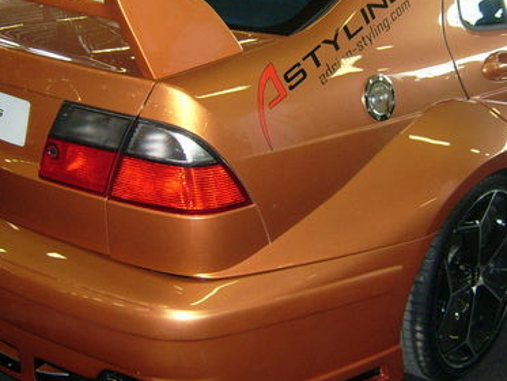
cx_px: 306
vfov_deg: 24.3
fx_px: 879
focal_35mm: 60
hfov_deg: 32.1
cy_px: 124
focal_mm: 5.95
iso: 100
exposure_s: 1/60
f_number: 2.8
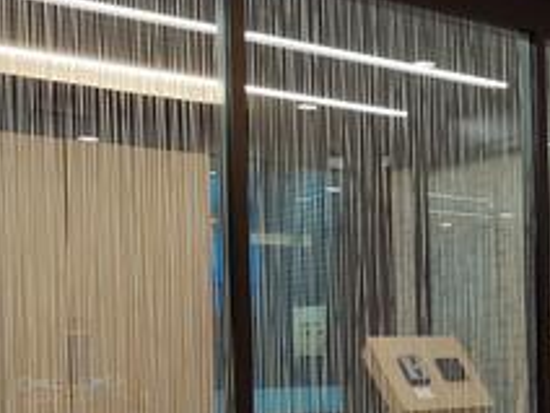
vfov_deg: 21.3
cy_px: 340
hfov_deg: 24.9
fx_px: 1080
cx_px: 711
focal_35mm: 68
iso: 125
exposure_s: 1/100
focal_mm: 5.23
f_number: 1.8
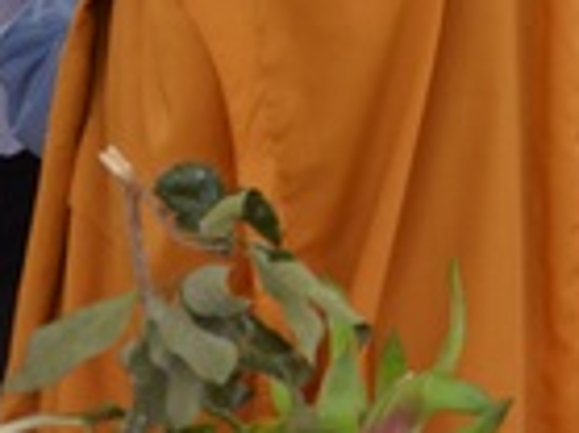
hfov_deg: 7.9
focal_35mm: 235
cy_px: -443
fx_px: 3931
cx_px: 1287
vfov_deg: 6.1
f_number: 7.1
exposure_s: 1/200
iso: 640
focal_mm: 35
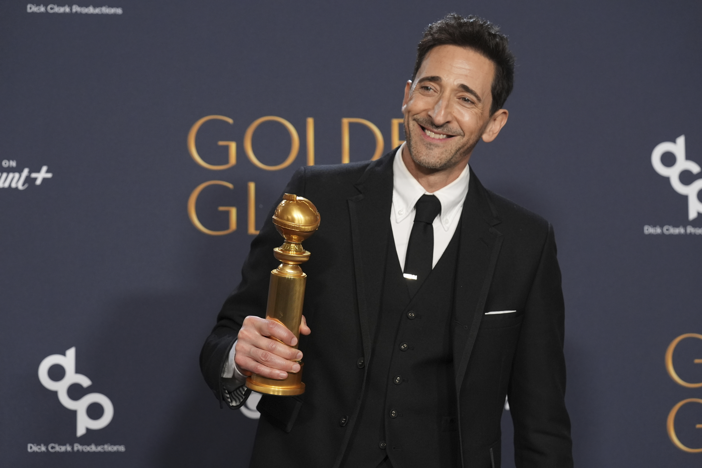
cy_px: 234
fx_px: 2145
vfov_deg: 12.5
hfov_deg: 18.6
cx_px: 351
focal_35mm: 110
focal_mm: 110
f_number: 5
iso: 2500
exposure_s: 1/160
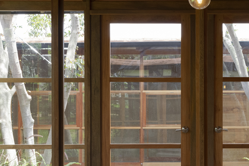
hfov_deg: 27.8
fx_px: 491
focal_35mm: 71
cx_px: 202
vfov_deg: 19.1
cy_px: 115
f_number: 7.1
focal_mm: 24
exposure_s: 1/80
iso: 400
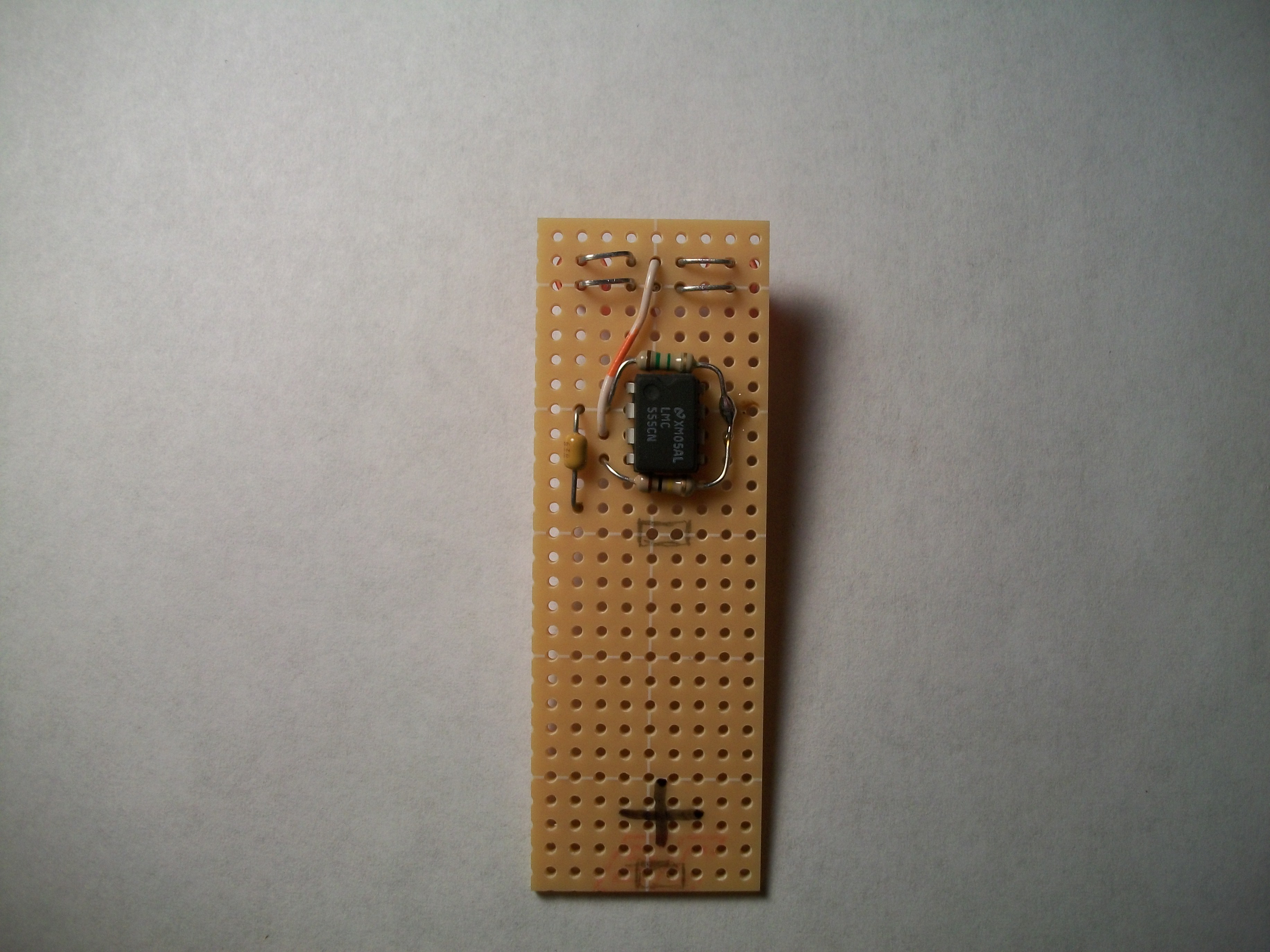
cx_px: 635
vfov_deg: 44.2
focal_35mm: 32
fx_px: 1174
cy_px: 476
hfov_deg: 56.8
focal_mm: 5.7
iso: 80
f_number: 2.9
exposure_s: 1/200
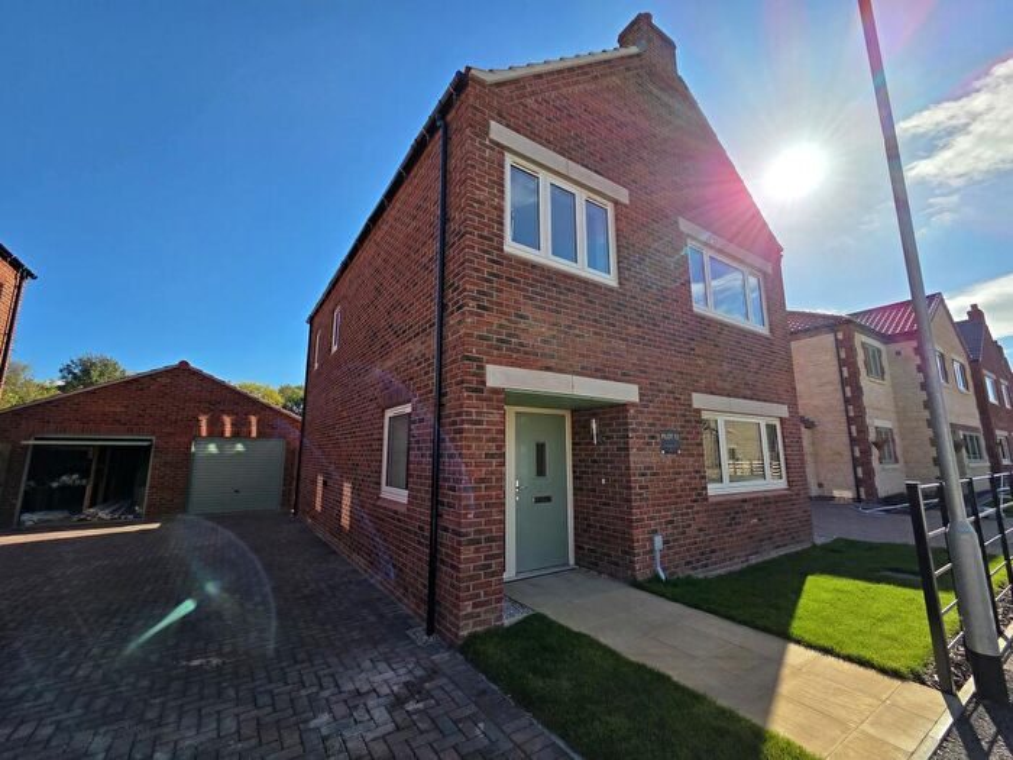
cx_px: 506
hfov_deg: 106.2
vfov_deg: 89.9
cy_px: 380
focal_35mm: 13
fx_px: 380
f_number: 2.2
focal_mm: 2.2
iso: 50
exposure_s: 1/2352
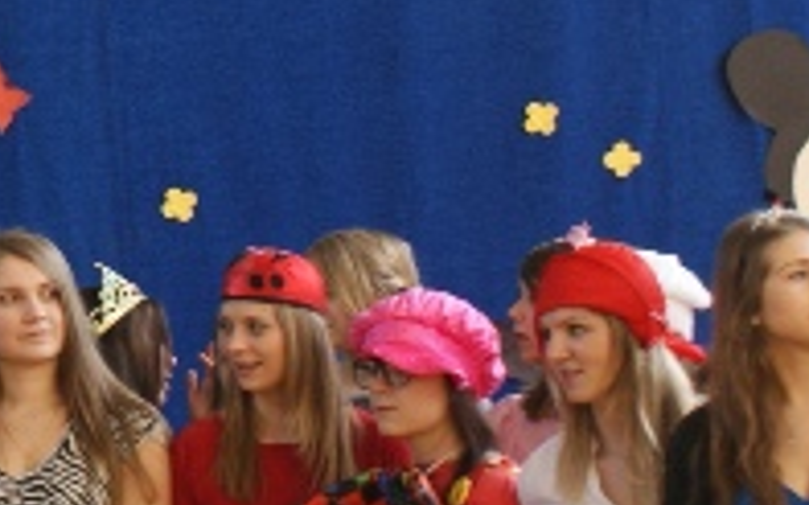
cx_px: -296
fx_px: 3828
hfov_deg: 11.7
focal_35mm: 174
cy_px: 39
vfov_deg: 7.5
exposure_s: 1/60
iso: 320
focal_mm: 35
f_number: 5.6
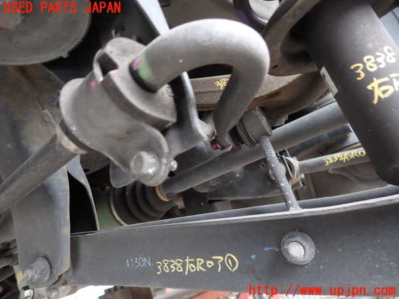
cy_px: 150
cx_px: 200
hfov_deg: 69.4
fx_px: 288
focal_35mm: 25
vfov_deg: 54.9
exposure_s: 1/60
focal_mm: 4.5
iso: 160
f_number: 2
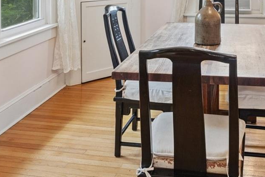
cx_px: 184
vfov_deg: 24.6
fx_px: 361
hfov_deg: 39.7
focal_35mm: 49
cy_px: -41
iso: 320
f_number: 7.1
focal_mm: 15
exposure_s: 1/60
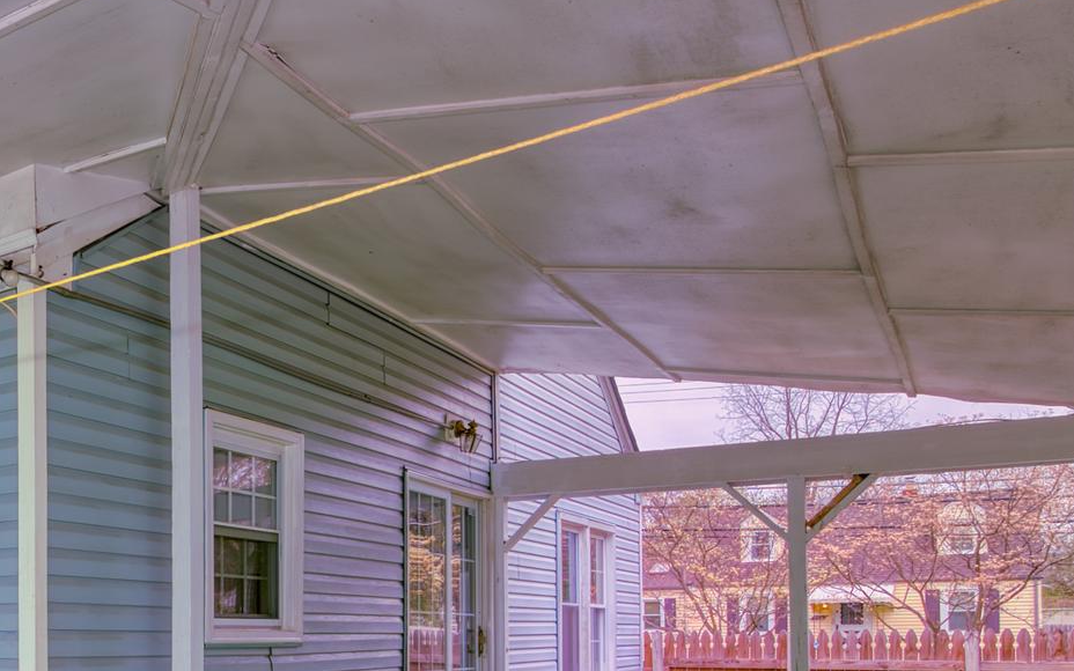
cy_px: 611
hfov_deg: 45.5
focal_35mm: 36
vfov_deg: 33.4
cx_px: -1
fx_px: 1054
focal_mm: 16
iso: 100
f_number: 8
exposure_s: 1/60
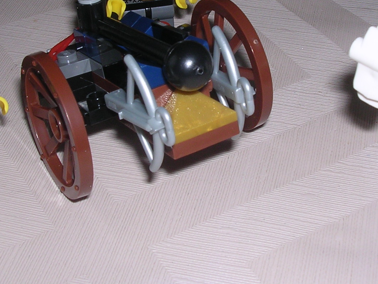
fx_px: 808
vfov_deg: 19.7
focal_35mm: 74
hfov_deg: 26.3
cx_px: 211
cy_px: 59
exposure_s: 1/60.1
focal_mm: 5.8
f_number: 5.6
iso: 100
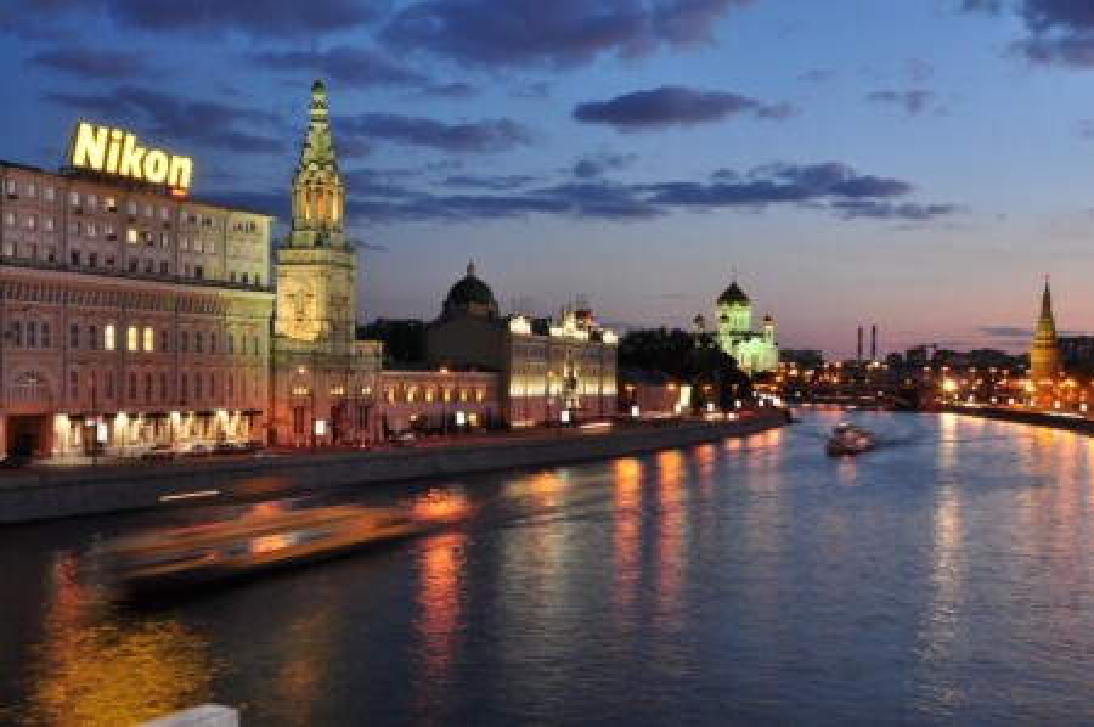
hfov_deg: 43.6
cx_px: 547
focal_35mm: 45
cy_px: 364
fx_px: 1366
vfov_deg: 29.8
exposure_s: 1.6
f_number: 10
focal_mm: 30
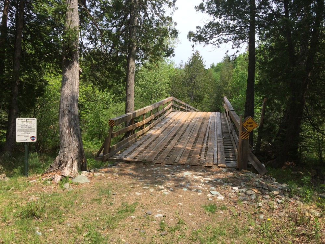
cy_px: 122
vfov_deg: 48.2
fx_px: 272
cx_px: 162
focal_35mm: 29
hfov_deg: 61.7
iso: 32
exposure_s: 1/1244
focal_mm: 4.15
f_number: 2.2
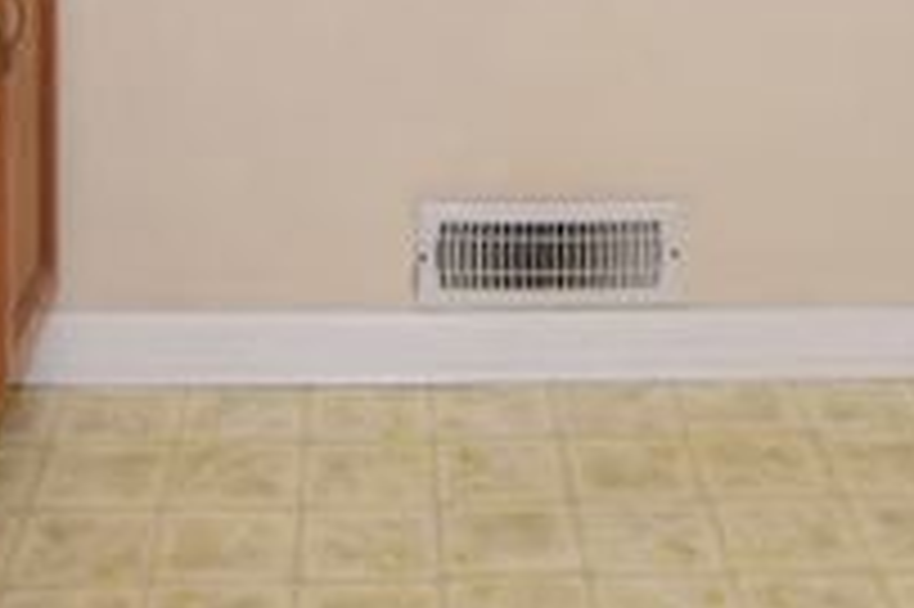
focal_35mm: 74
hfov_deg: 27.3
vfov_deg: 15.3
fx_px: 1879
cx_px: 522
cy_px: -554
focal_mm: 11.5
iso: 125
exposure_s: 1/40
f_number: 3.5
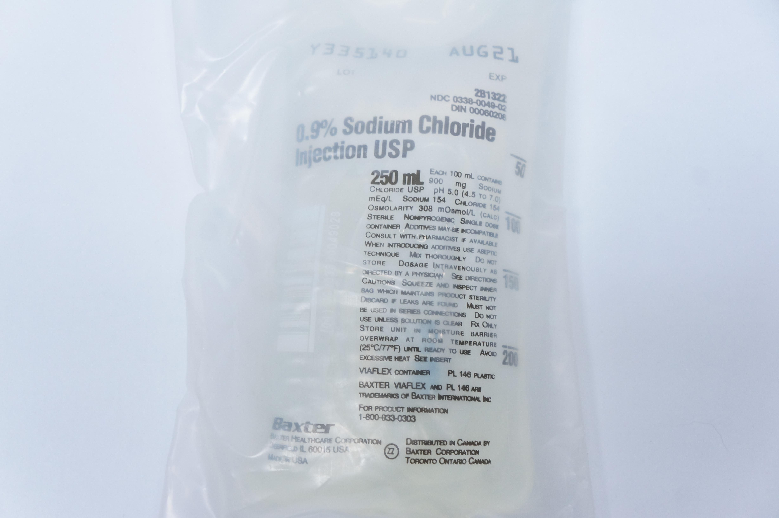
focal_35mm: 52
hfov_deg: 37.9
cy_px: 259
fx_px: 1135
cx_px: 390
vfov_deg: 25.7
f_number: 6.3
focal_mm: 35
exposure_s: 1/60
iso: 800
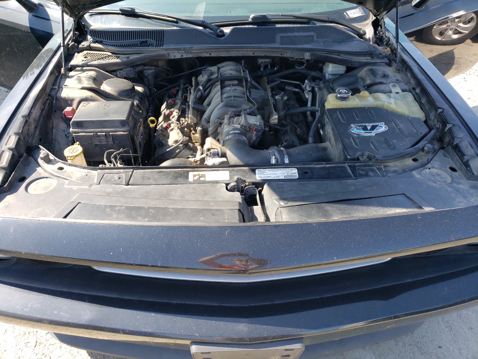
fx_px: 359
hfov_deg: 67.3
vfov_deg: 53.1
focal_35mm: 26
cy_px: 180
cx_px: 239
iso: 50
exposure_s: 1/556
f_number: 1.5
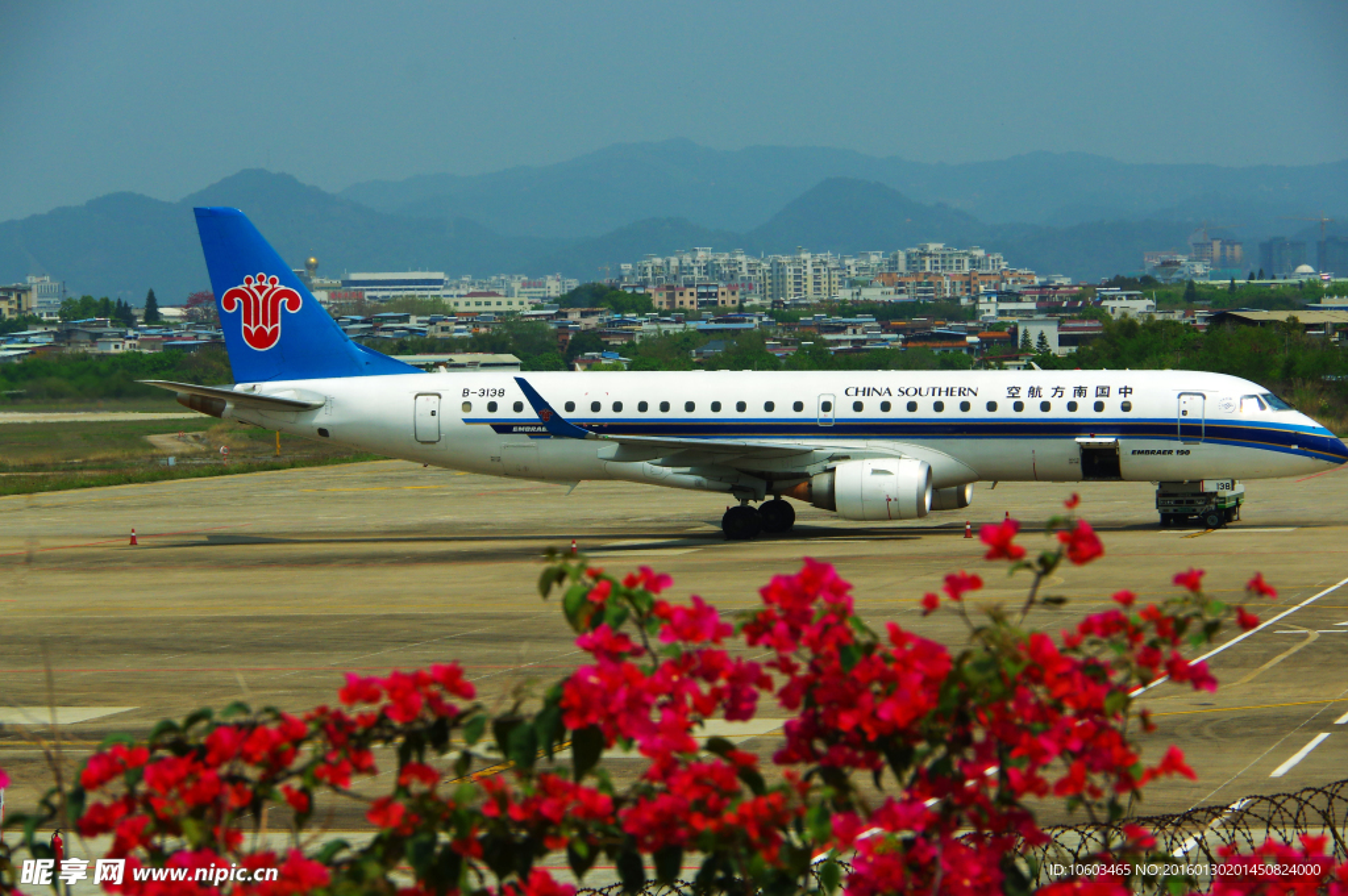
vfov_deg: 10.4
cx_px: 674
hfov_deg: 15.5
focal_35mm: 132
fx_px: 4939
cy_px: 448
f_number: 9
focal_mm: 88
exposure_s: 1/2500
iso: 400
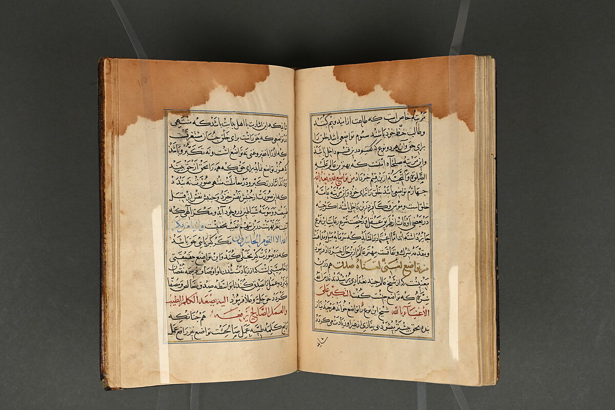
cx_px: 308
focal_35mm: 57
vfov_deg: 23.8
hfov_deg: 35.1
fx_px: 974
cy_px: 205
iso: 250
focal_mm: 57
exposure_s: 1/30
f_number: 13
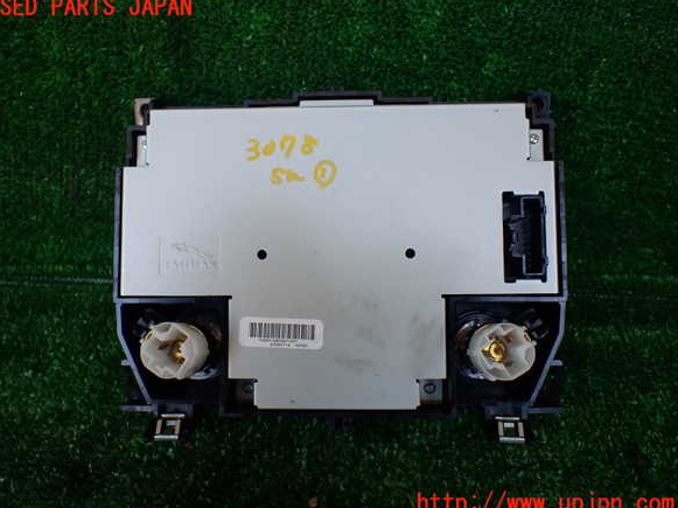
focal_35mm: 31
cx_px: 330
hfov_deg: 58.4
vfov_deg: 45.4
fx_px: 607
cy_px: 256
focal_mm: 5.4
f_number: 2.3
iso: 125
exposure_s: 1/125
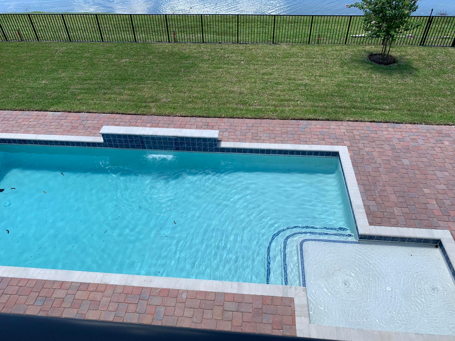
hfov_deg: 67.3
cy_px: 170
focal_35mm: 26
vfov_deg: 53.1
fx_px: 342
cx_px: 228
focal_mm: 4.25
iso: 25
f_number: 1.8
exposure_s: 1/1299
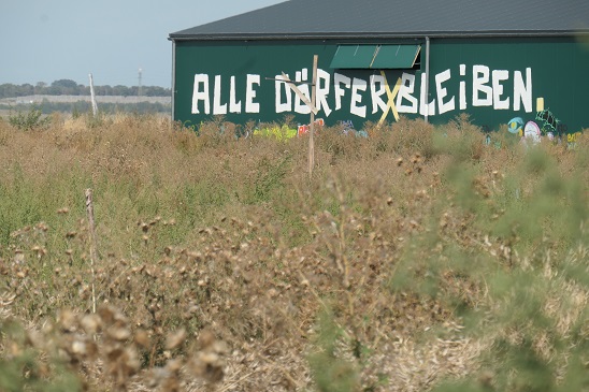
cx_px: 294
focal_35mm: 291
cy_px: 196
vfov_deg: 4.7
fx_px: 4759
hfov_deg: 7.1
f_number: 8
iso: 125
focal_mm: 106.5
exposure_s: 1/320
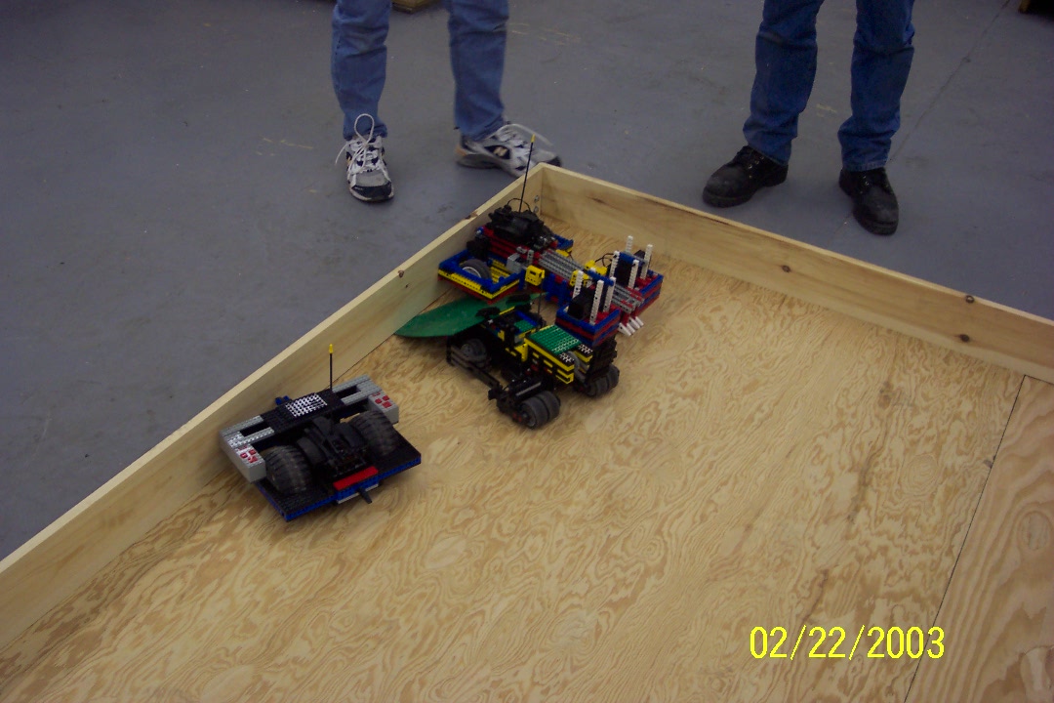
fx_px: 1112
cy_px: 352
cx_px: 527
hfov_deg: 50.7
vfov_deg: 35.1
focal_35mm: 38
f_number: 2.8
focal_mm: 8
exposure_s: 1/60
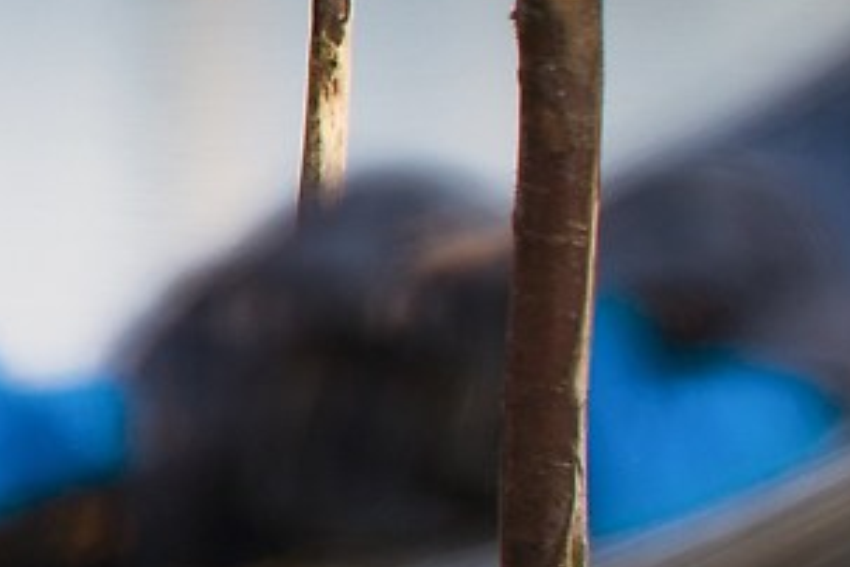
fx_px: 4486
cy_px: 140
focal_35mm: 190
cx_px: -1762
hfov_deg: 8.8
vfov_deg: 7.2
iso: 100
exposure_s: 47
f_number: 9
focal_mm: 24
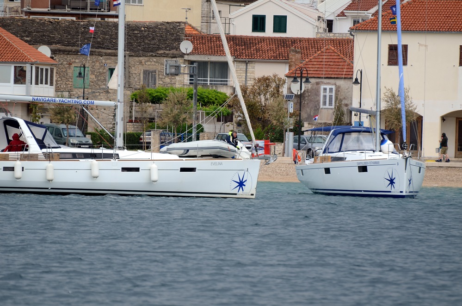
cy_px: 153
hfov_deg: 4.6
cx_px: 231
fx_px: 5761
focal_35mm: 450
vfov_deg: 3.0
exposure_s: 1/320
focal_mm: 300
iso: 100
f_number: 5.6
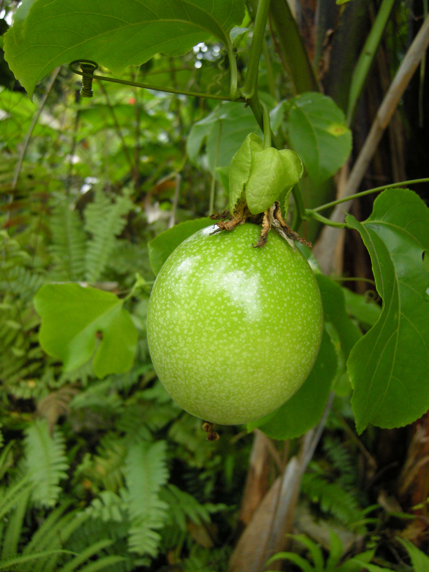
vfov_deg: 52.6
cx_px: 214
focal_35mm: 35
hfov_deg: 40.7
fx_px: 578
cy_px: 286
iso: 193
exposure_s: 1/59
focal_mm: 7.5
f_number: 2.7
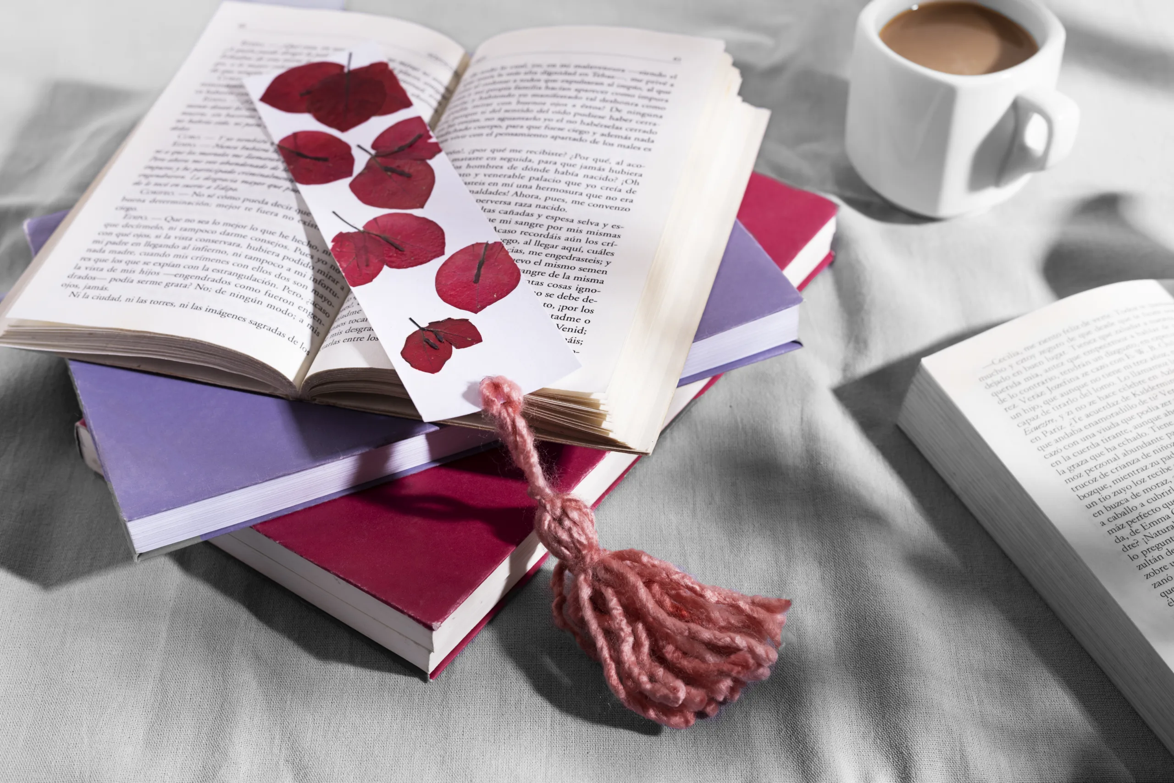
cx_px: 587
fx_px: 1631
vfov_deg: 27.0
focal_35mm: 50
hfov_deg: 39.6
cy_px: 392
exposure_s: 1/125
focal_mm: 50
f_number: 8
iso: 250
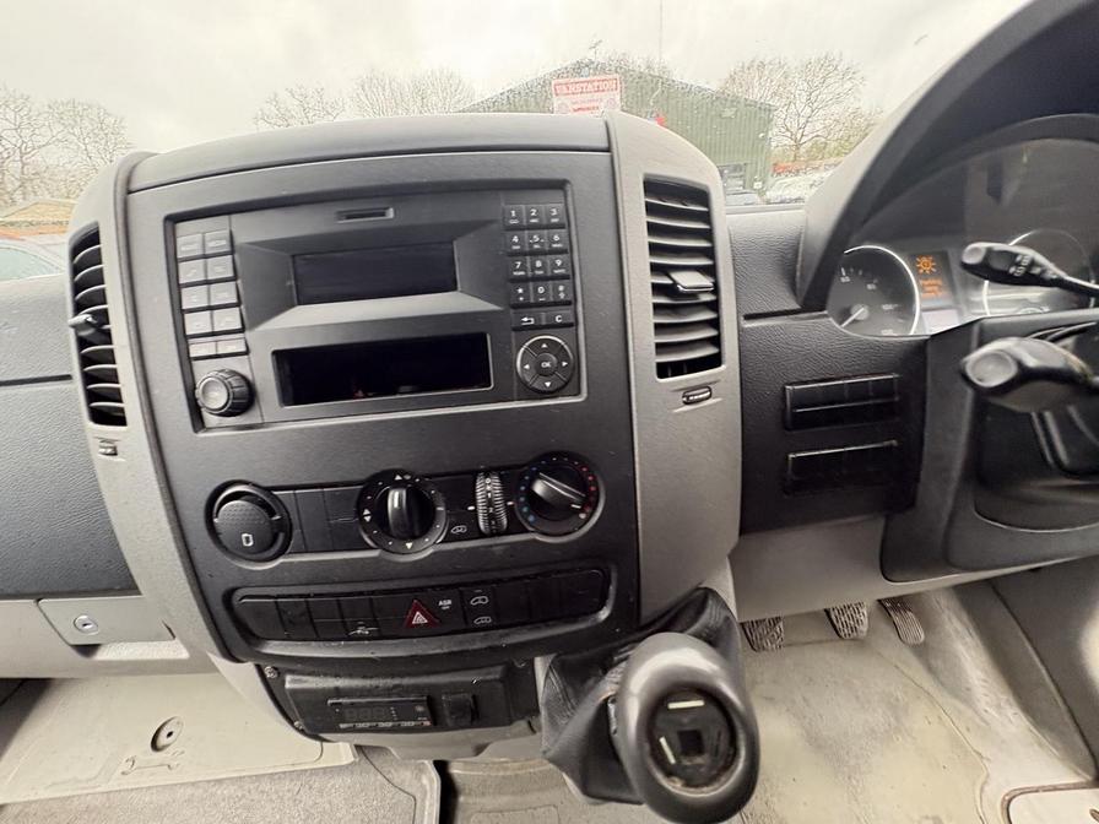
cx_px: 550
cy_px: 412
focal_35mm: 14
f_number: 2.2
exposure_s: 1/61
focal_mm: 2.22
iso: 200
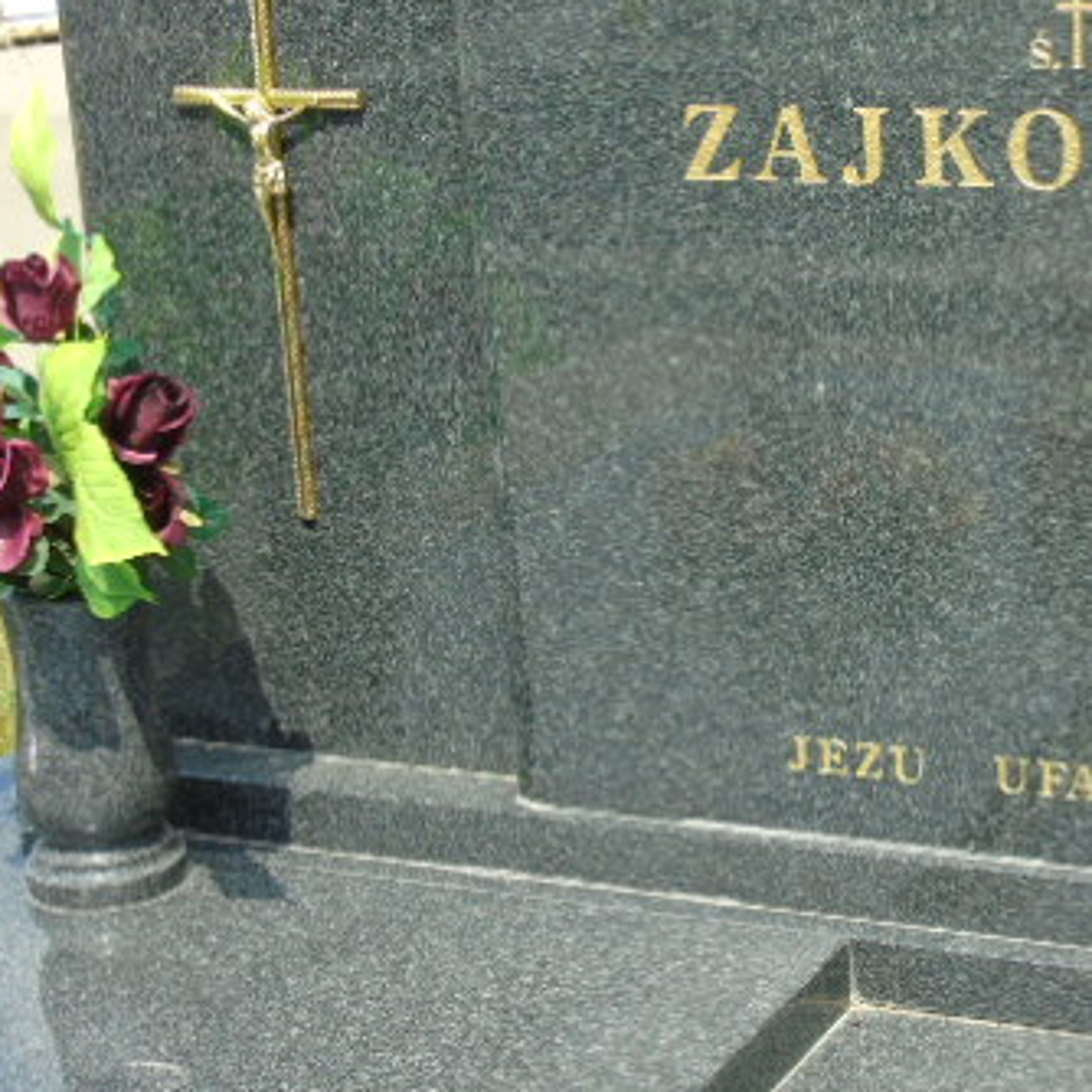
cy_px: 585
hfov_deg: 21.9
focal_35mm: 78
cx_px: 896
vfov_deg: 22.2
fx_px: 2784
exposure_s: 1/250
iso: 80
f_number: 4.1
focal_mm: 8.2
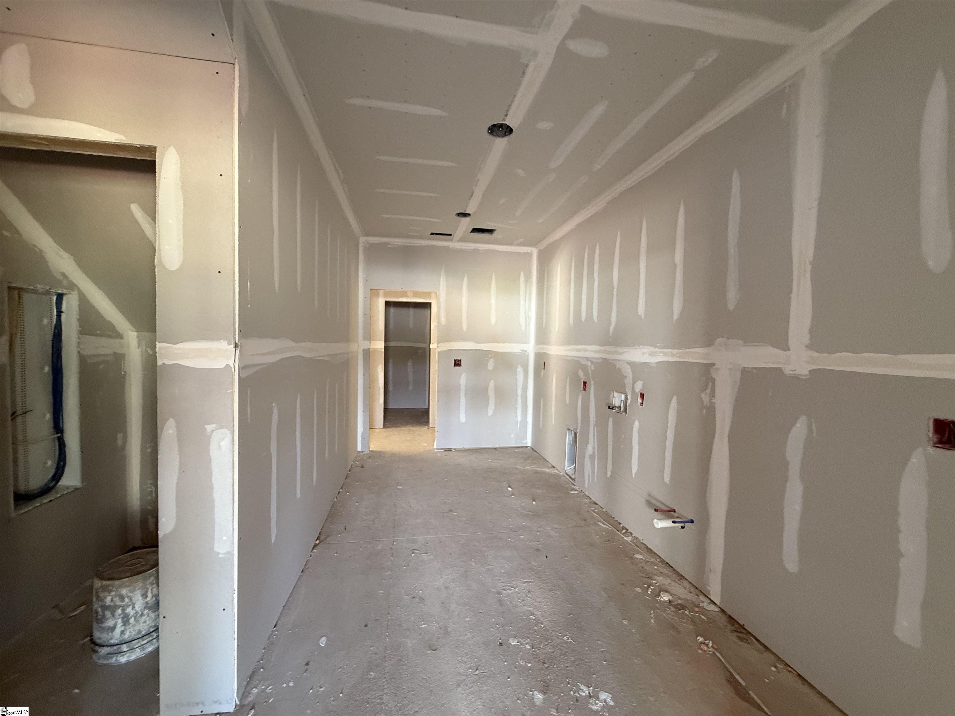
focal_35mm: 14
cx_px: 478
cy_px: 358
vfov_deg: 85.7
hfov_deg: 102.1
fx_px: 386
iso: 400
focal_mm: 2.22
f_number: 2.2
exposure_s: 1/71
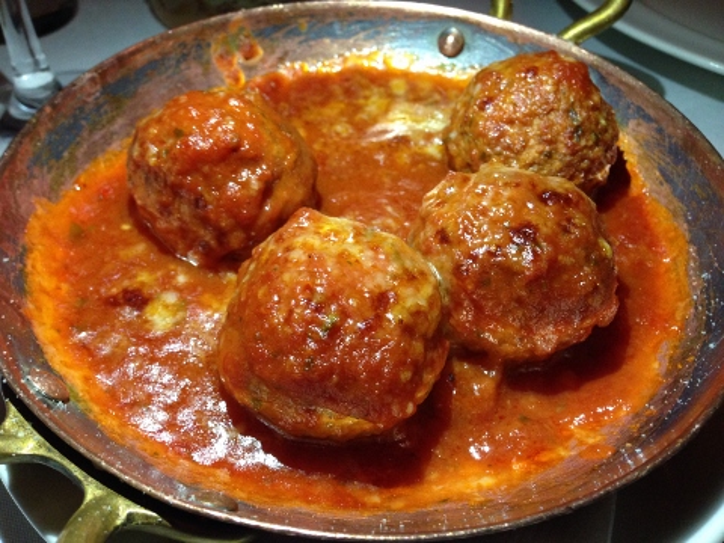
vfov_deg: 42.9
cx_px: 362
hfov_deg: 55.4
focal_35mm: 33
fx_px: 690
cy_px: 272
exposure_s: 1/20
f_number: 2.4
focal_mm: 4.12
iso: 250
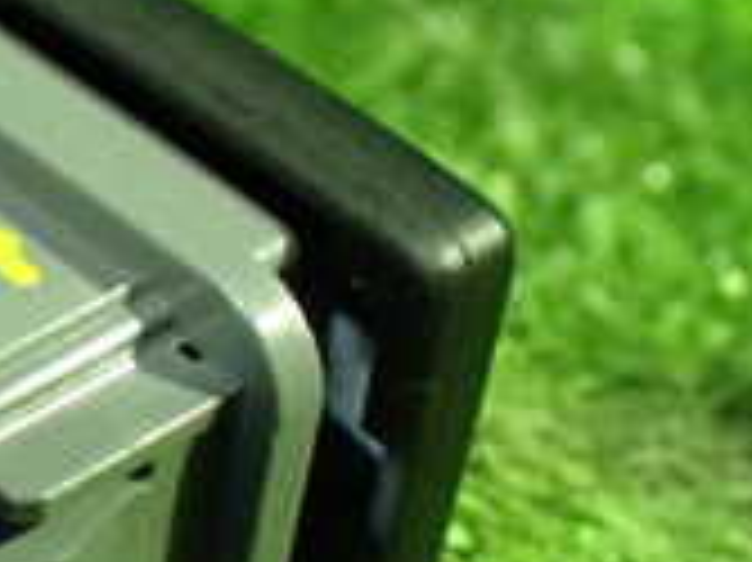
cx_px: -387
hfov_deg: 16.5
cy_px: 486
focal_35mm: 108
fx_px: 2345
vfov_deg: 13.6
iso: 1250
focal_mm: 5.4
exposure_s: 1/30
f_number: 2.3
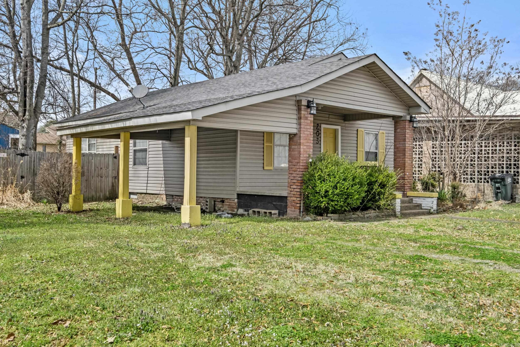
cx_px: 260
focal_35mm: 36
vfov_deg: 36.9
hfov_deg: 53.1
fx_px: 520
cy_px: 174
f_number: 8
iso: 200
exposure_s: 1/125
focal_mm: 24
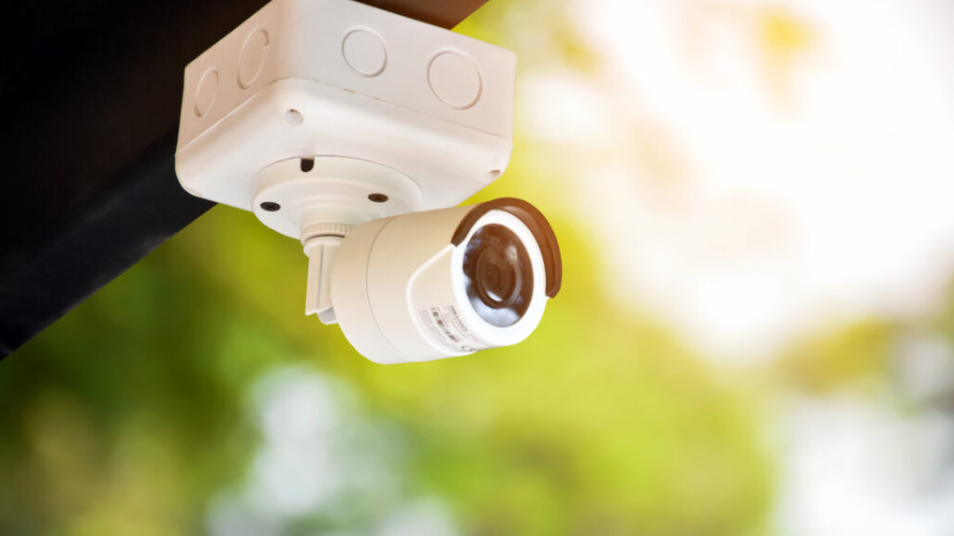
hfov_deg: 9.8
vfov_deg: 5.5
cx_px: 477
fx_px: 5590
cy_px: 317
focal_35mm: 221
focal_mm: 140
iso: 1250
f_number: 8
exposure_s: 1/250
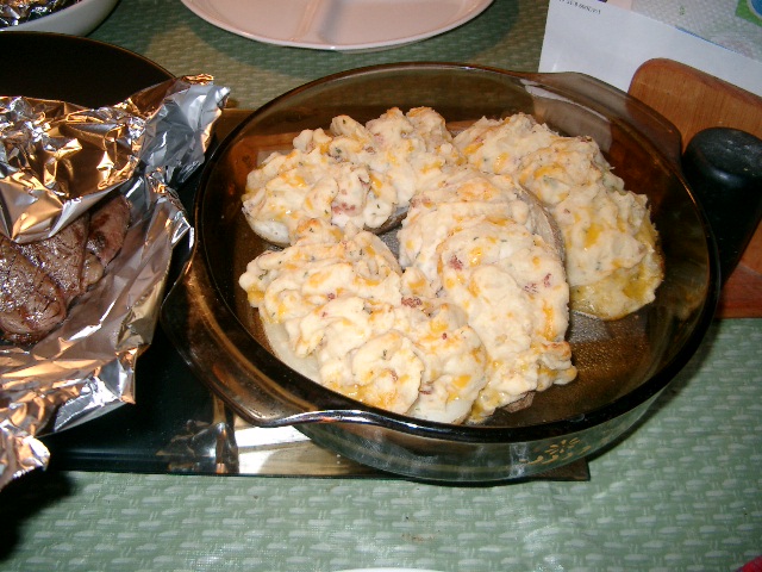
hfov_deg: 50.1
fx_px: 814
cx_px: 381
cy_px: 286
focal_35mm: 37
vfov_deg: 38.7
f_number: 2.6
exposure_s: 1/60
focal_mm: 7.6
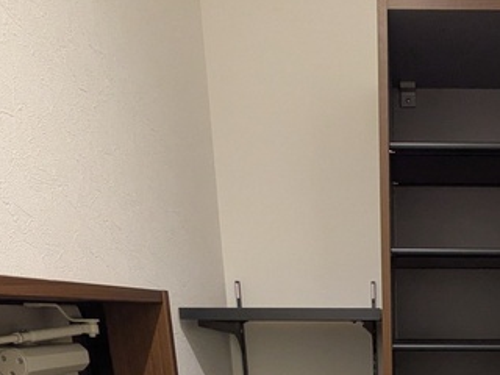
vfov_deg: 27.7
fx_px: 607
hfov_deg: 42.3
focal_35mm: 42
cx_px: 416
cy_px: 503
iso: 381
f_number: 2.2
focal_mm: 1.83
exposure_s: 1/25
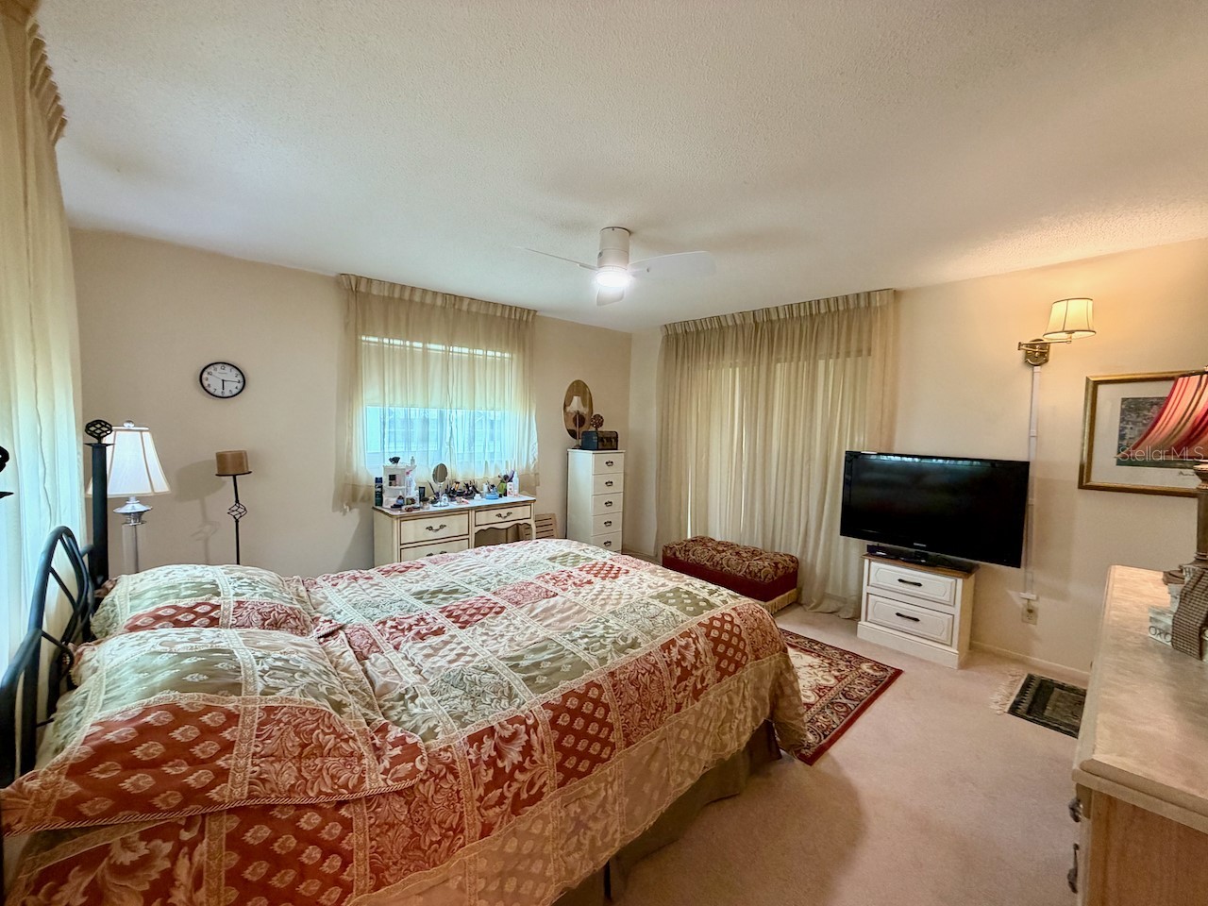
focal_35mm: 14
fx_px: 489
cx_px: 604
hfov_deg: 102.1
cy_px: 453
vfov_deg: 85.7
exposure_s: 1/60
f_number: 2.2
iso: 250
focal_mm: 2.22
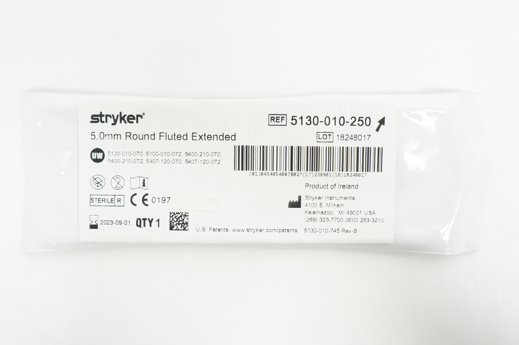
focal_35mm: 30
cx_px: 260
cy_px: 172
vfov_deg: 43.5
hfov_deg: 62.0
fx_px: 432
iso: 400
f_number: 7.1
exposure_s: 1/15
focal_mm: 20
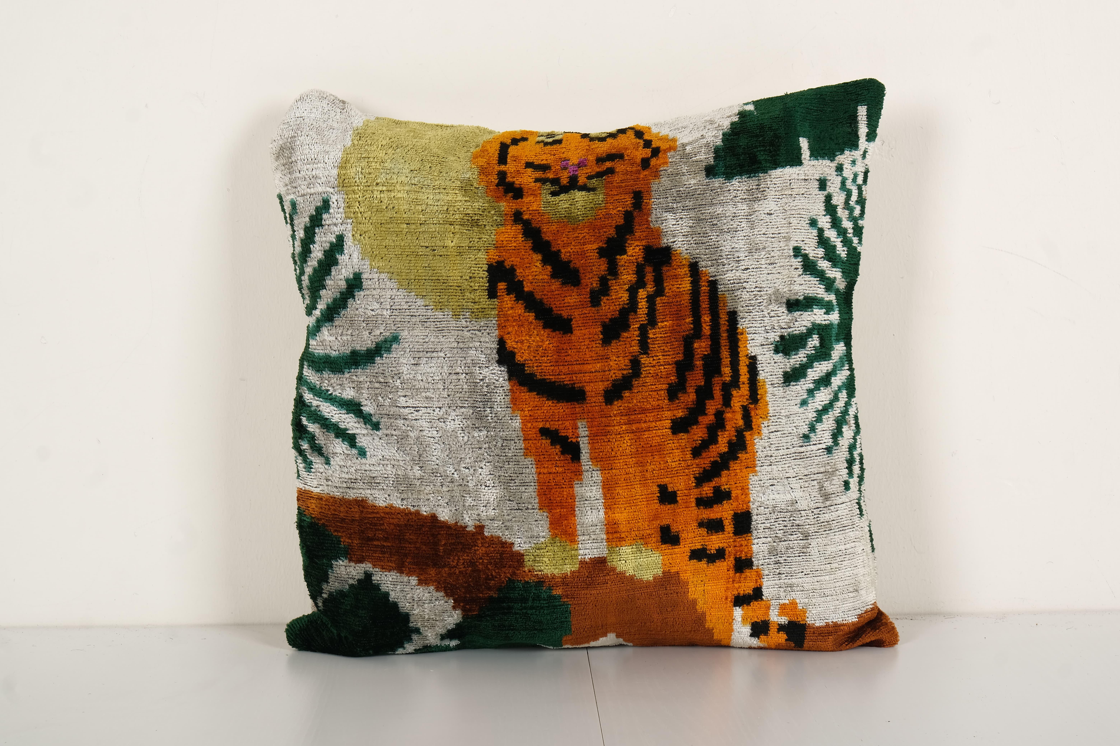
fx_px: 2271
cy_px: 373
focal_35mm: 73
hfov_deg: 27.7
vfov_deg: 18.7
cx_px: 560
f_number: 13
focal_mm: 48.4
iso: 80
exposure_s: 1/160
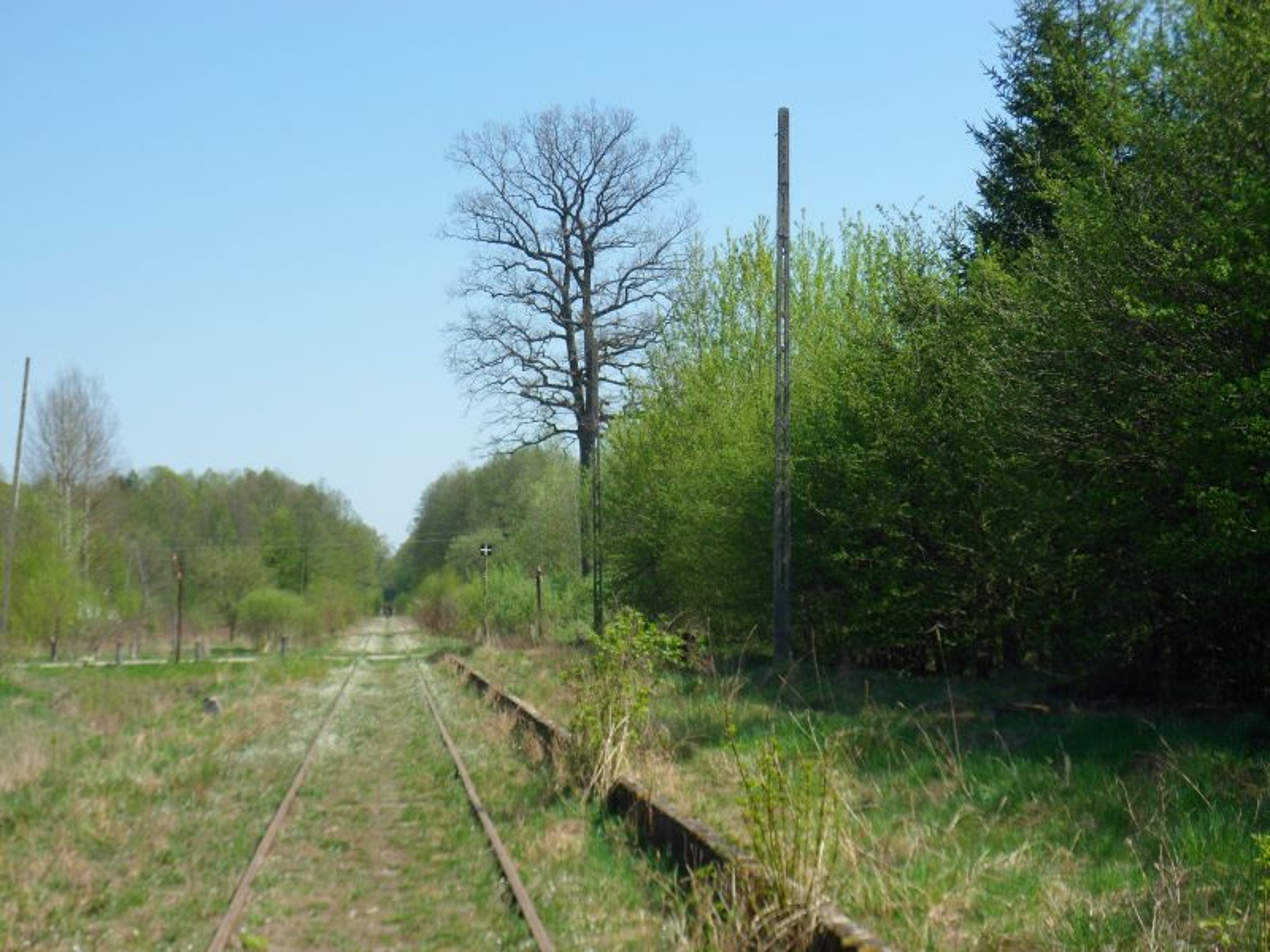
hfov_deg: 28.6
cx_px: 635
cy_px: 476
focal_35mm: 68
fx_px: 2495
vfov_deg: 21.6
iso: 80
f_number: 4.7
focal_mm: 10.6
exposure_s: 1/350
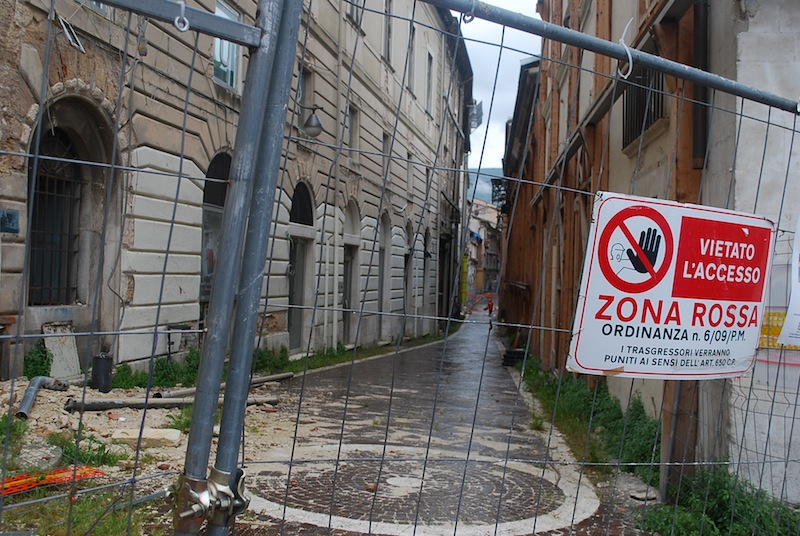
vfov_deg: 37.0
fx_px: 801
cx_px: 400
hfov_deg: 53.1
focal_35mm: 36
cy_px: 268
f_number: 5.6
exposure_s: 1/125
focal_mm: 24
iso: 110
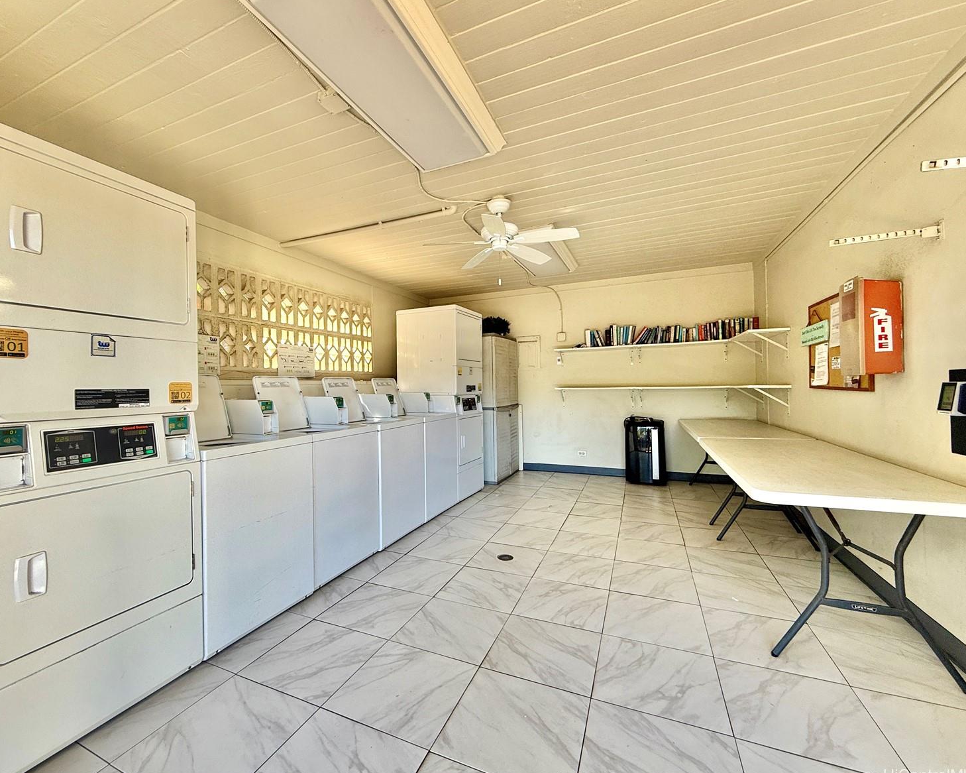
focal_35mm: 15
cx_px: 451
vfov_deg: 84.0
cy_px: 384
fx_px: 429
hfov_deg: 96.7
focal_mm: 2.22
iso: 50
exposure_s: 1/99
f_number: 2.2
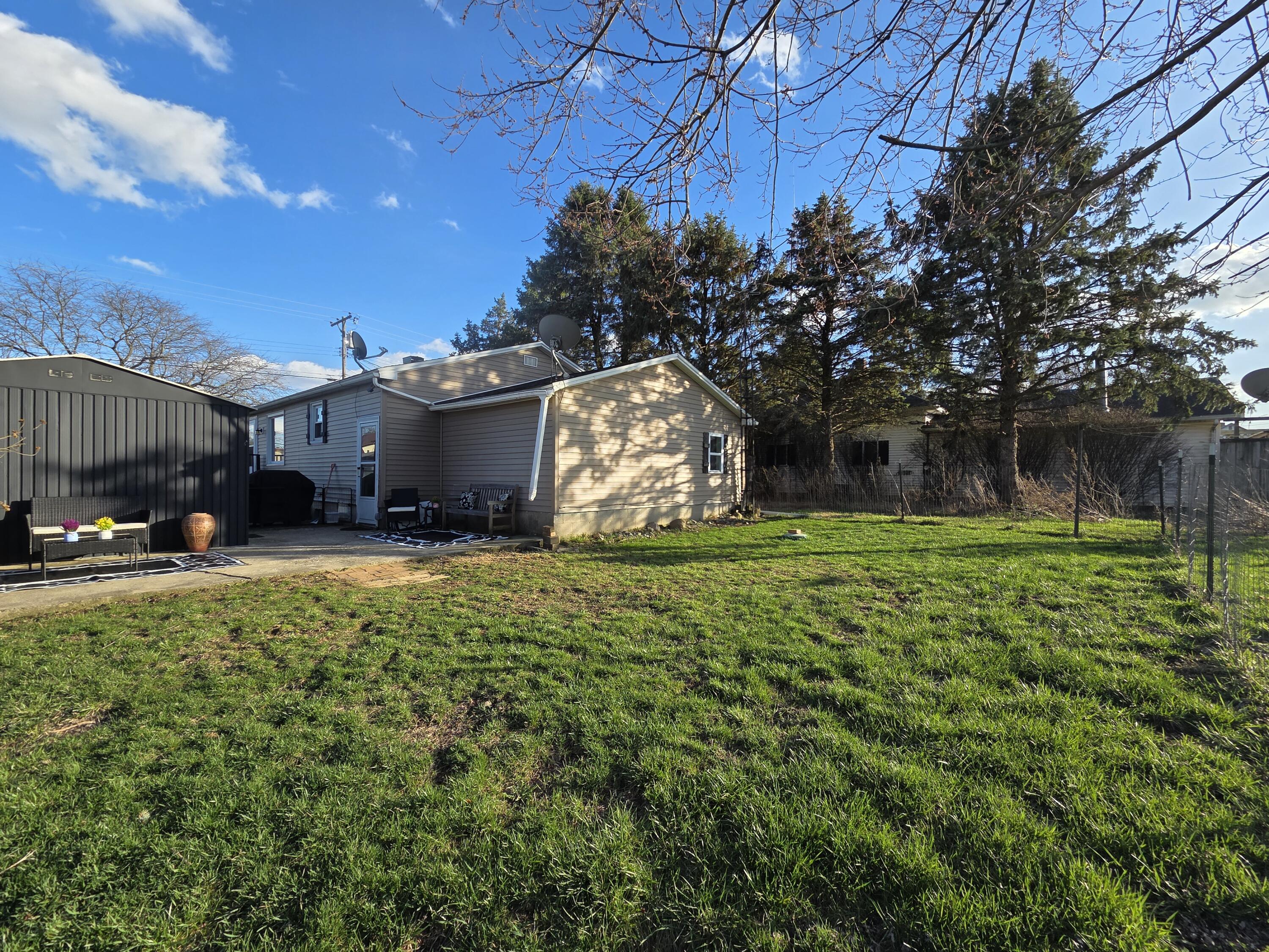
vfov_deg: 89.9
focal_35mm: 13
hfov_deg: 106.2
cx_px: 634
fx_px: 477
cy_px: 476
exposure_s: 1/805
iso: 50
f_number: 2.2
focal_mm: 2.2
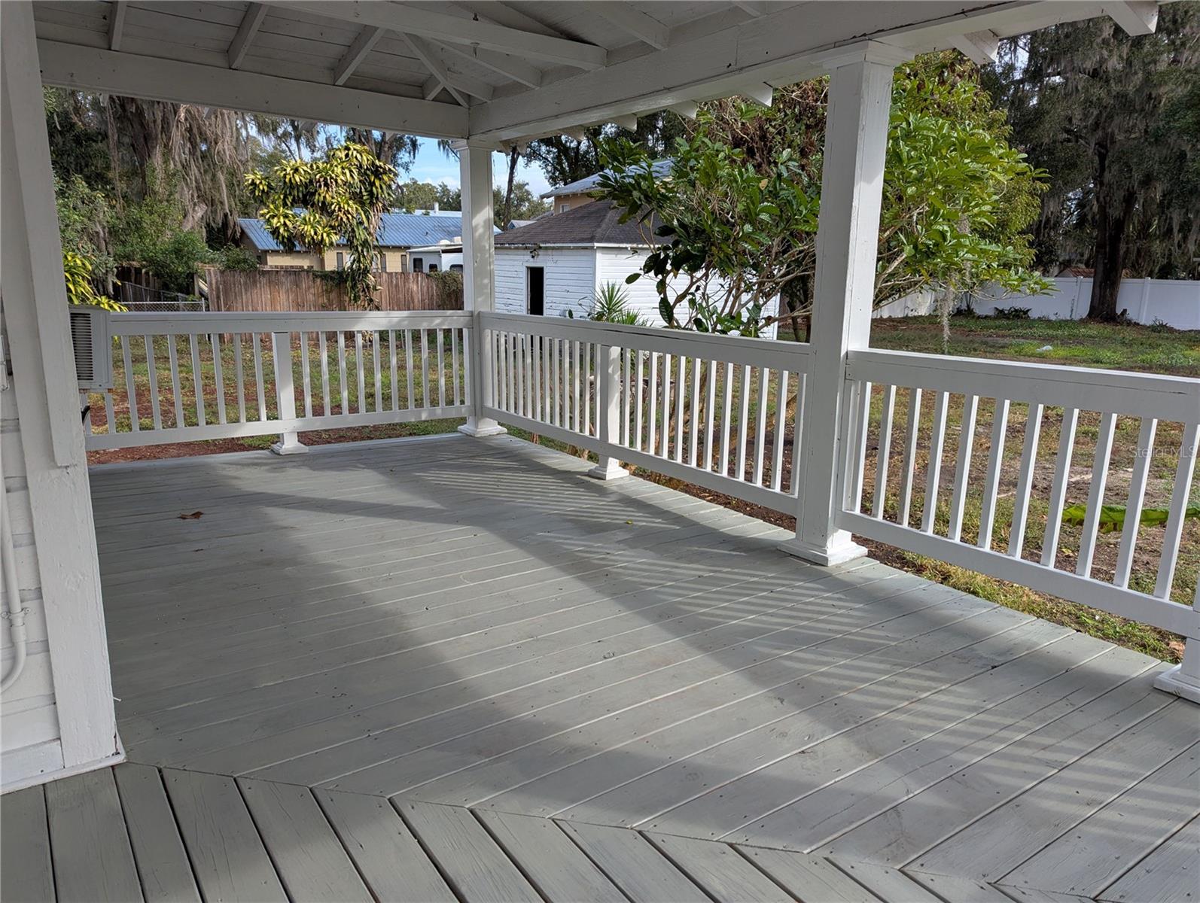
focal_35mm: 24
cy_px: 452
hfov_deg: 71.5
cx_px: 600
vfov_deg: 56.9
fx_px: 833
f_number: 1.85
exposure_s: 1/1038
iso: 45
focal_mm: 6.81
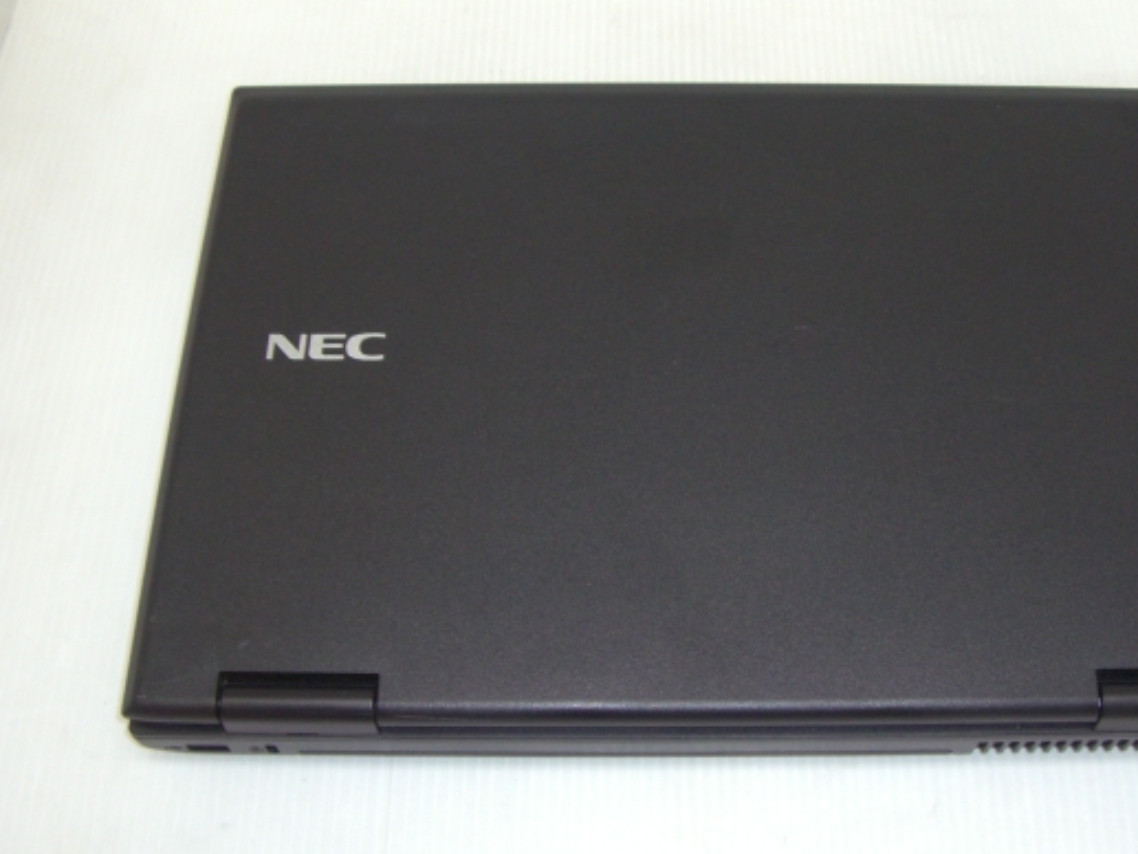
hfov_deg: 40.2
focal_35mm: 47
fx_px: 1545
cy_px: 418
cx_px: 689
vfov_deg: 30.9
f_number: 2.8
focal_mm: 7.9
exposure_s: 1/50
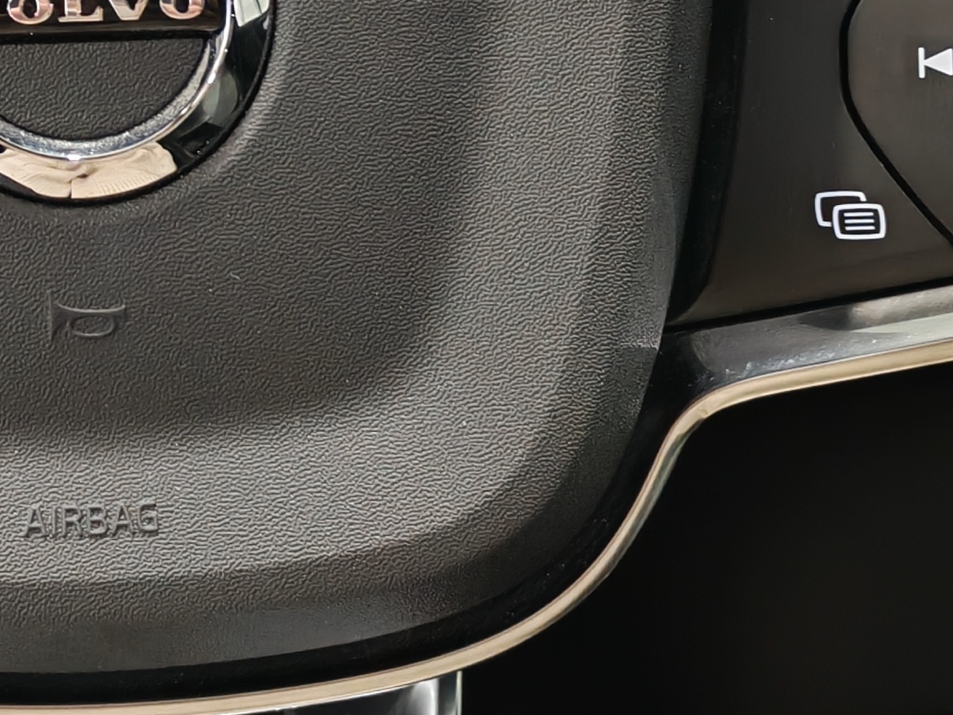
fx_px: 2946
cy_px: 59
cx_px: 79
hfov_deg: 18.1
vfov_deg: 13.7
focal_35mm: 107
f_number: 1.9
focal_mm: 6.12
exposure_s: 1/50
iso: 1250
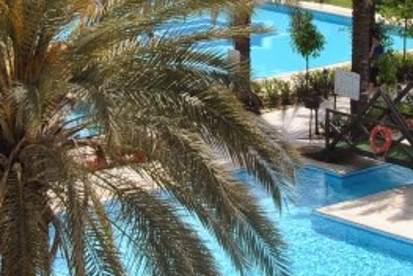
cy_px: -89
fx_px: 1952
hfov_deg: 12.1
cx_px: 189
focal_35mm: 170
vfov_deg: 8.0
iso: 100
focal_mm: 26
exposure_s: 1/250
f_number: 8
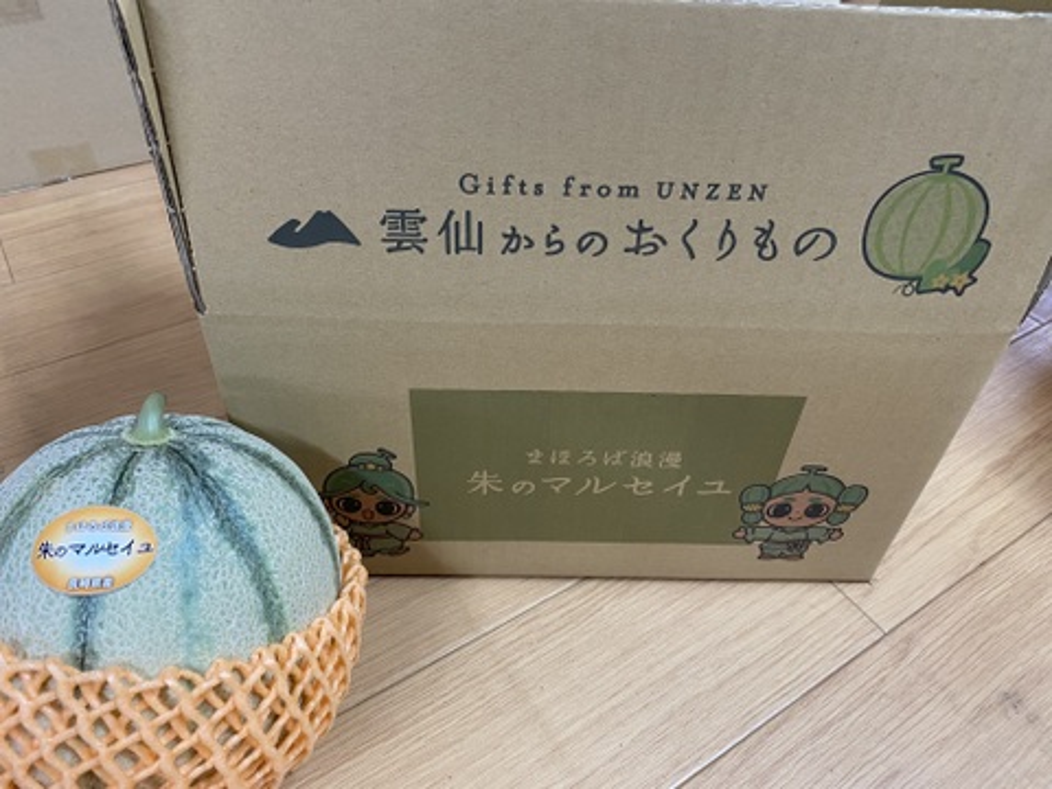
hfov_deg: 67.3
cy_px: 394
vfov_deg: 53.1
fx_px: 790
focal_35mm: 26
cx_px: 526
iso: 125
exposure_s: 1/60
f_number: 1.8
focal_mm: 4.25
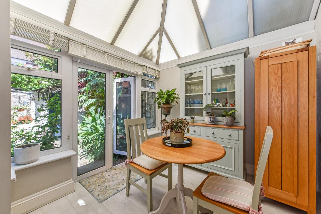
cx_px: 160
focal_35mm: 14
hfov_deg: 104.2
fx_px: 125
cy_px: 107
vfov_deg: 81.3
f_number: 16
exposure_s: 1/100
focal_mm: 14
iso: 400
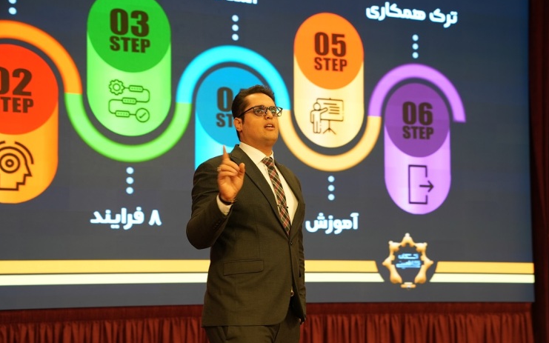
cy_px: 180
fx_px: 1077
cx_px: 276
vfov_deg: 18.1
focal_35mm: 72
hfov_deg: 28.6
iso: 500
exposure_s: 1/30
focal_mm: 70
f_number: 4
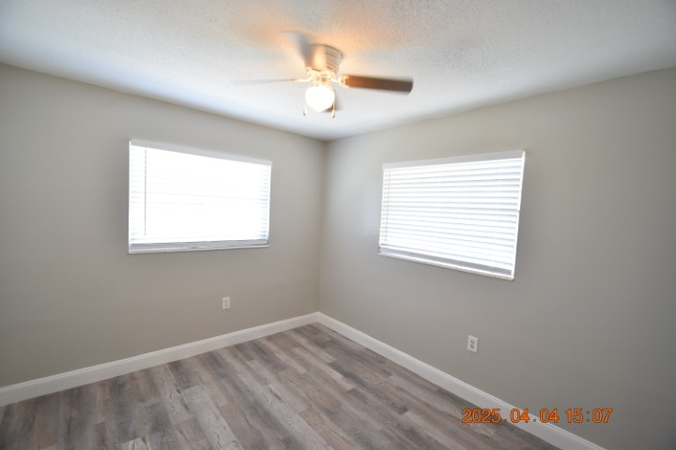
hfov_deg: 100.4
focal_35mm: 15
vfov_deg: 77.3
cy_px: 225
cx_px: 338
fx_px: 282
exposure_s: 1/60
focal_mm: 10
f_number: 4
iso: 400
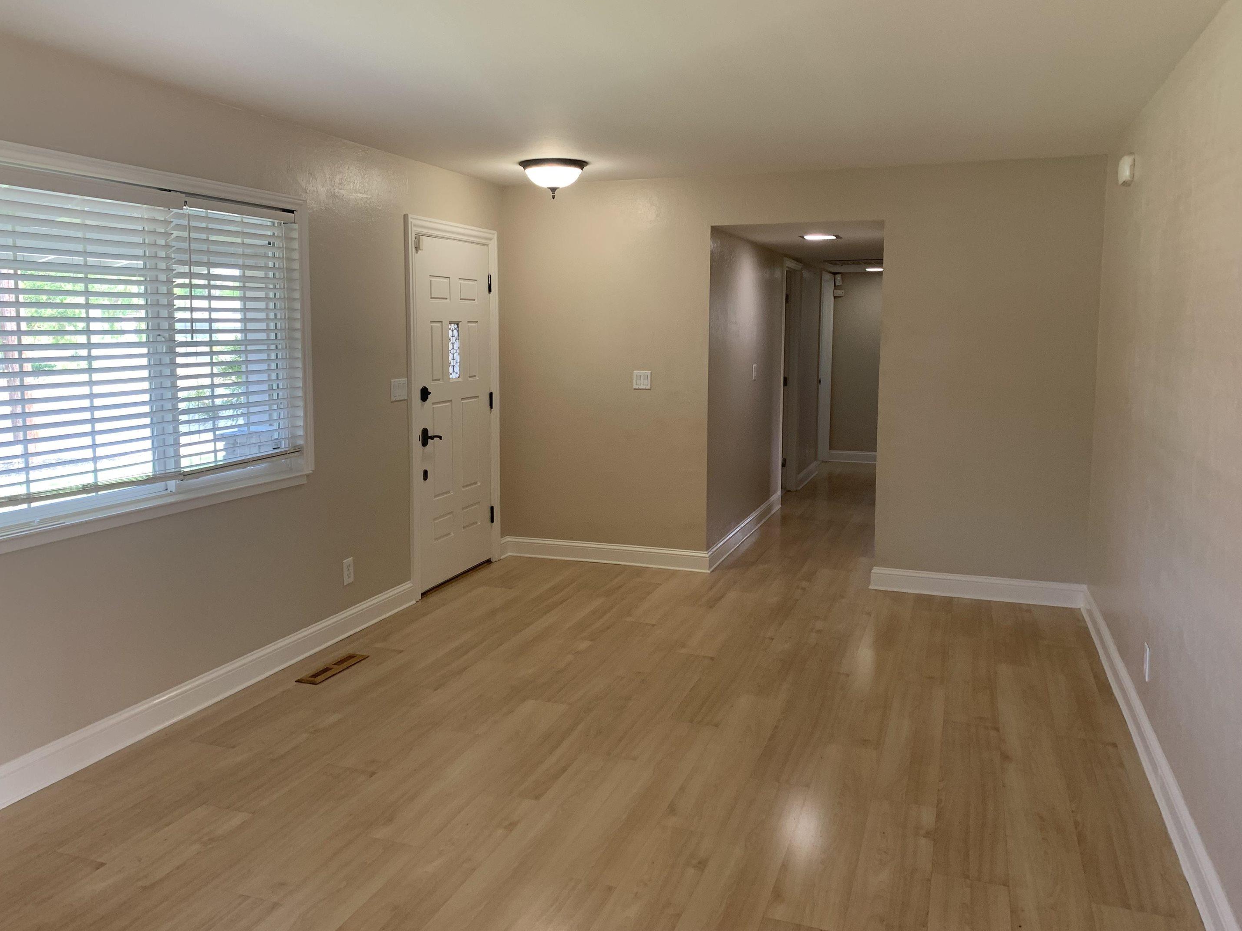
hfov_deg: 63.4
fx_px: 1004
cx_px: 599
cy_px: 432
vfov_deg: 49.7
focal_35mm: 28
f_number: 1.8
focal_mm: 4.25
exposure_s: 1/60
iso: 80
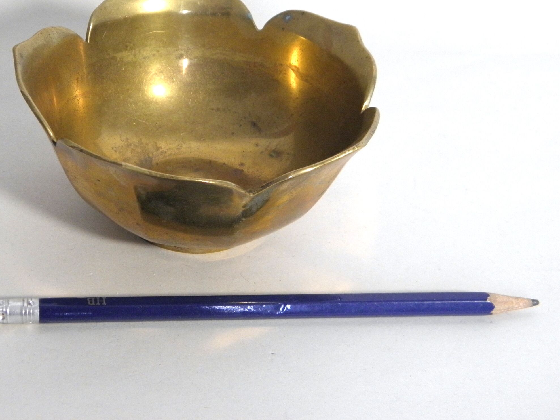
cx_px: 254
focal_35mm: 70
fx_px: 1132
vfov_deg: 21.0
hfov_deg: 27.8
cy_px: 154
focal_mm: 9.7
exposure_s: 1/25
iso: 200
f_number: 4.1
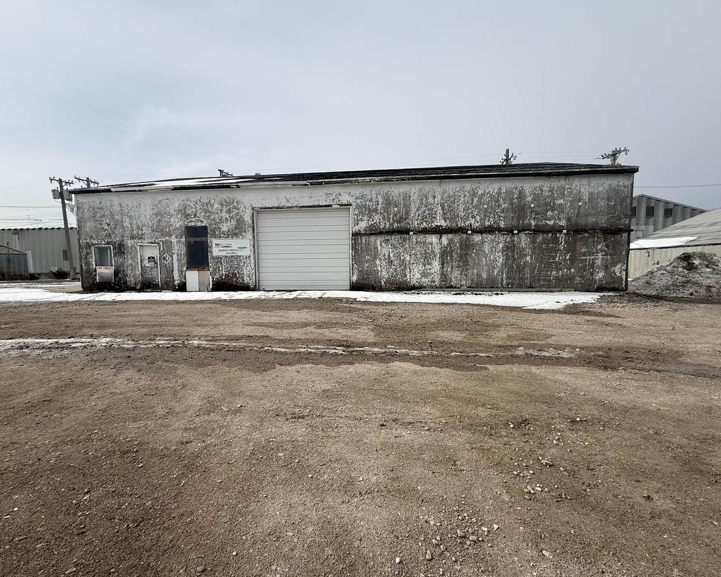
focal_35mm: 15
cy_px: 289
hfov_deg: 96.8
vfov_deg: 84.0
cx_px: 364
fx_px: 320
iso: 50
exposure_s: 1/3663
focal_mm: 2.22
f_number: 2.2
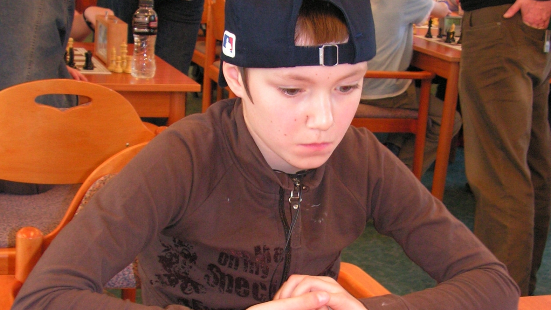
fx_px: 950
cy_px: 226
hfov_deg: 32.4
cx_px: 273
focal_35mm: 65
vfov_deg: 18.4
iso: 200
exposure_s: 1/40
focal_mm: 7.4
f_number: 3.2
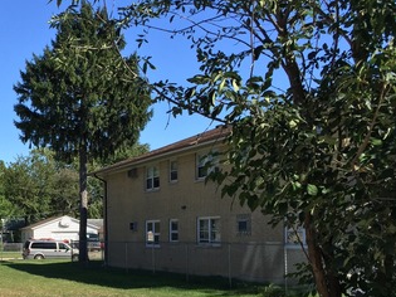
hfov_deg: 31.1
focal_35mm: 59
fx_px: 675
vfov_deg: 24.4
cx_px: 31
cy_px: 233
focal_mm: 4.15
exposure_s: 1/1582
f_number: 2.2
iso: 32
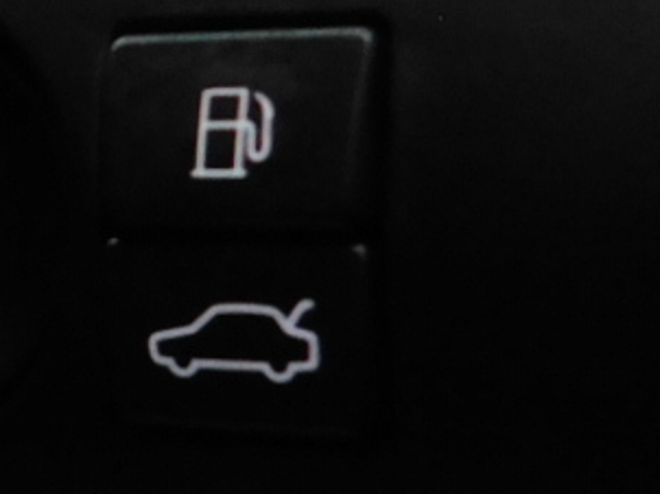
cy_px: 332
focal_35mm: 122
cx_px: -551
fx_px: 2324
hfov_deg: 14.2
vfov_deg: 12.1
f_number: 3
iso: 400
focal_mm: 4
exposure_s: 1/25
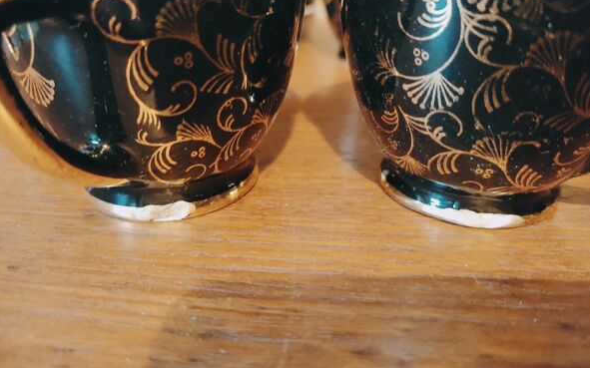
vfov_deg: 44.3
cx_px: 297
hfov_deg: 66.5
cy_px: 148
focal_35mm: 28
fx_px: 450
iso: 6970
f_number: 1.79
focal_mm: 4.74
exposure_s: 1/14
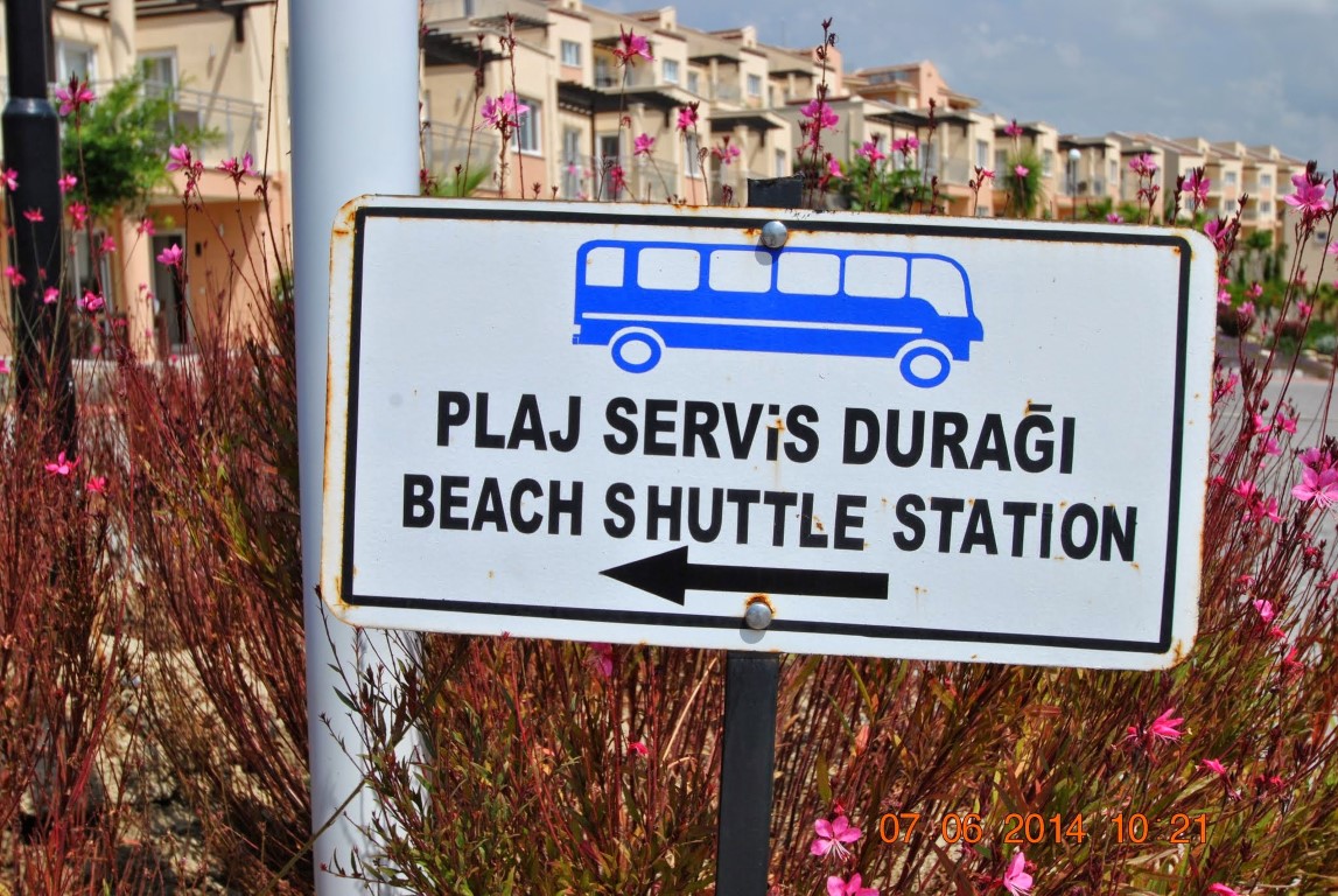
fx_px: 1340
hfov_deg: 53.1
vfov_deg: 37.0
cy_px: 448
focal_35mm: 36
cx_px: 669
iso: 100
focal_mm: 24
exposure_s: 1/320
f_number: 9
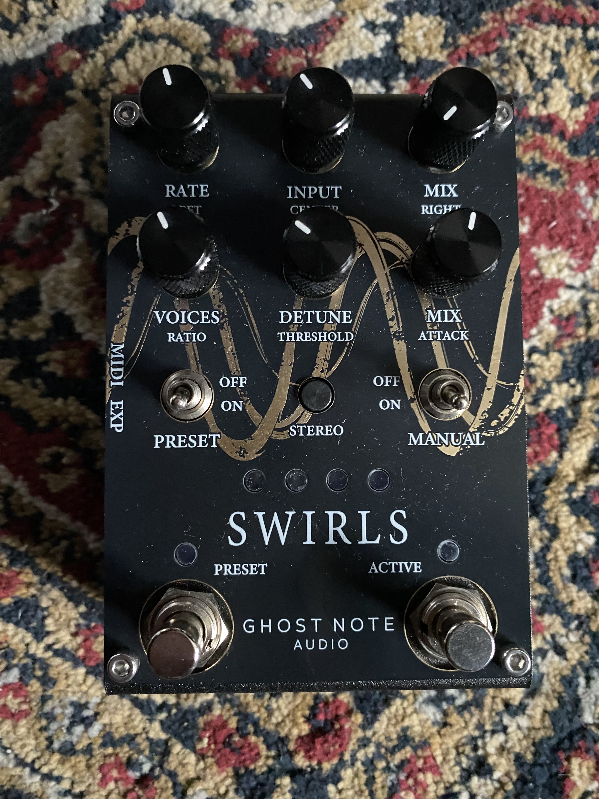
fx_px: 577
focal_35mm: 25
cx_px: 300
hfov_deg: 54.9
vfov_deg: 69.4
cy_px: 400
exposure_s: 1/29
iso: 1000
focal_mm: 4.25
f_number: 1.8
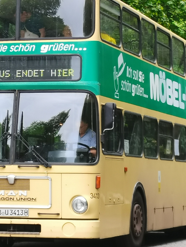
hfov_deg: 9.4
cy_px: 23
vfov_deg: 12.4
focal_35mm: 158
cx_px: 52
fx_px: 1131
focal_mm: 5.58
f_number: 1.8
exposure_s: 1/100
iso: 100
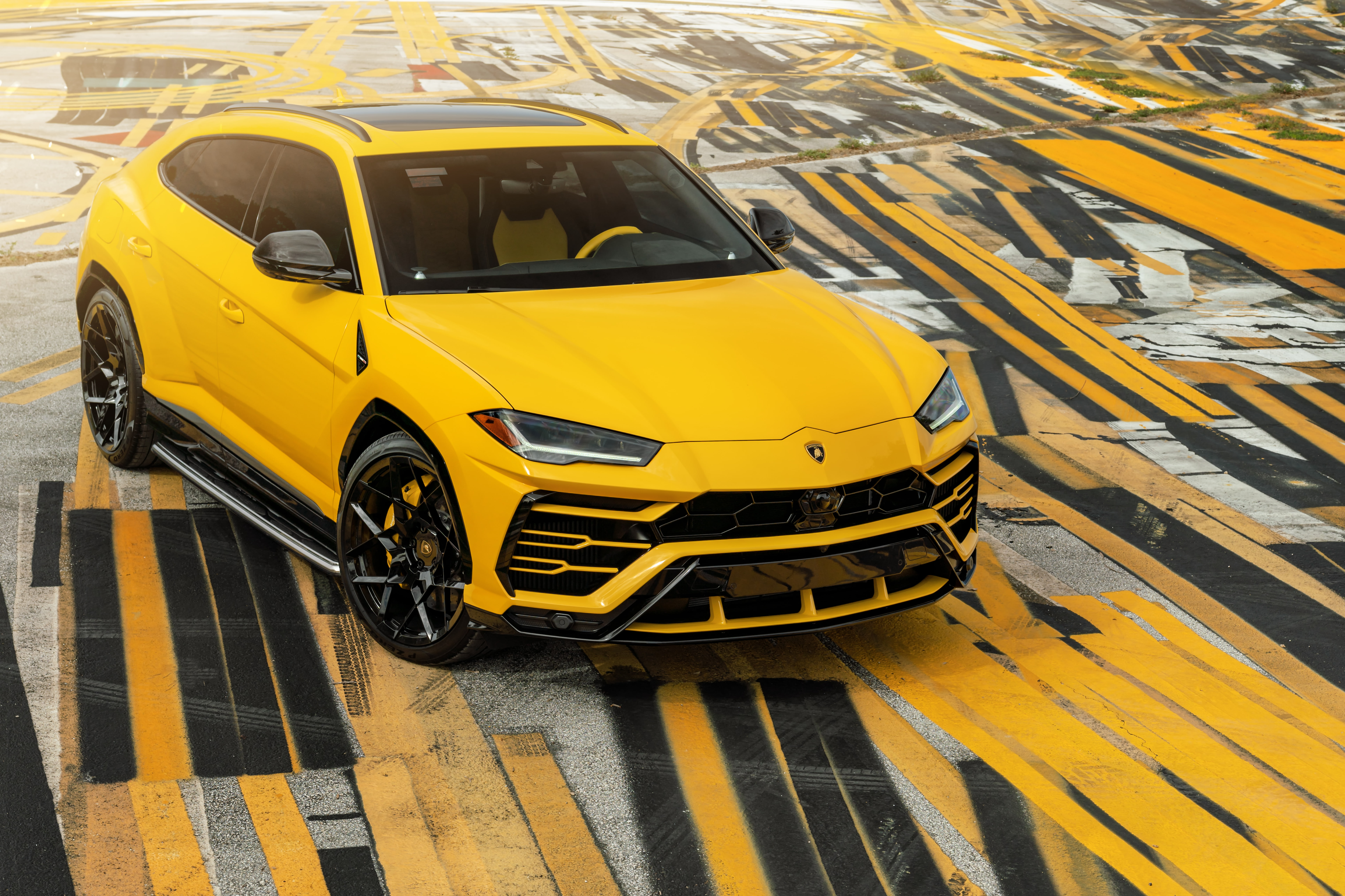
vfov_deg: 30.5
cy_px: 448
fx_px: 1644
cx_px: 672
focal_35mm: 44
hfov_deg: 44.5
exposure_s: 1/400
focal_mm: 44
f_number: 5.6
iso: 100
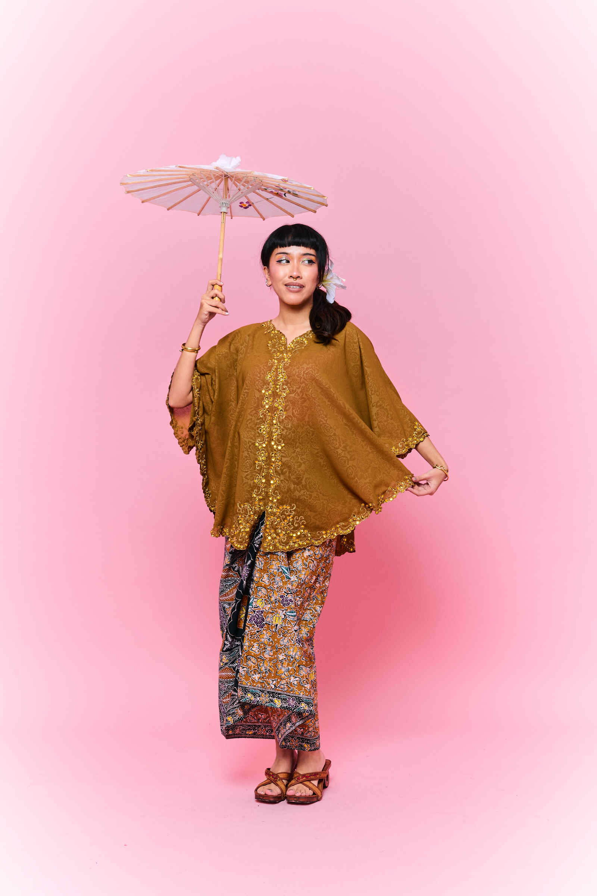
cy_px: 448
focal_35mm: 48
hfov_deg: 28.1
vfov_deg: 41.1
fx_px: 1194
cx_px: 298
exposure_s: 1/160
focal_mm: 48
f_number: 9
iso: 200
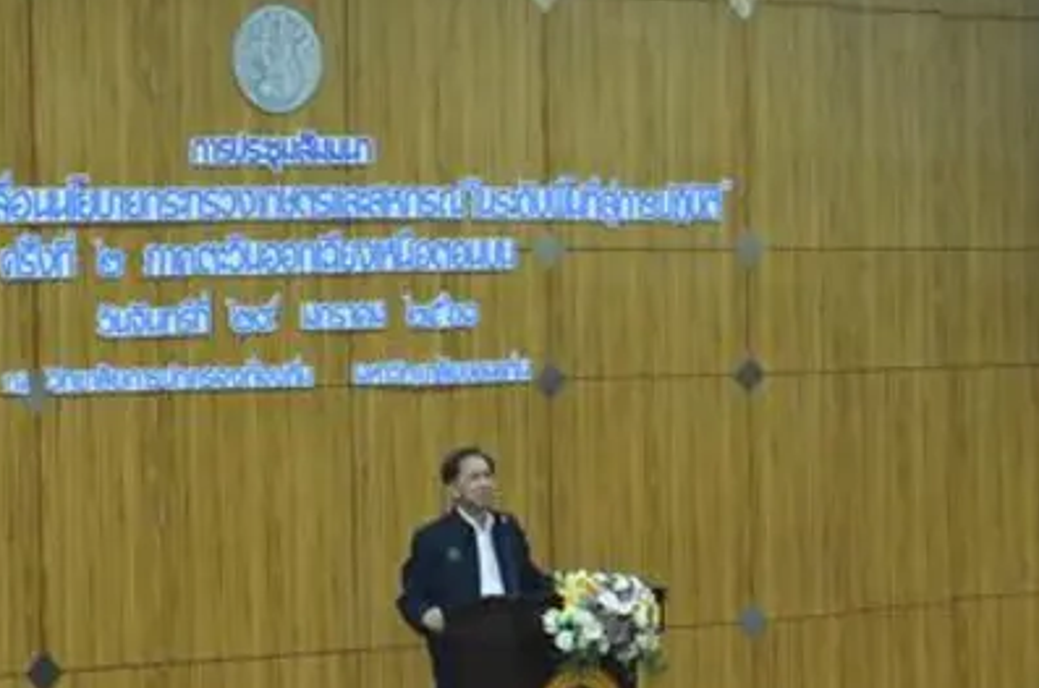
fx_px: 4522
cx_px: 790
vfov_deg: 8.7
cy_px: 564
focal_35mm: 157
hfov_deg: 13.1
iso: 3200
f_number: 3.5
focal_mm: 80
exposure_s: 1/160
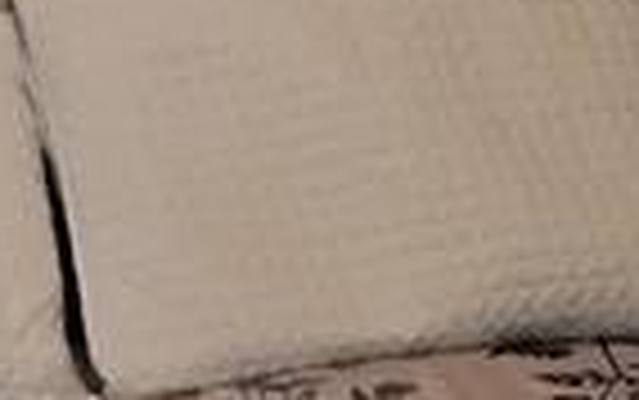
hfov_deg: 9.4
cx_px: 14
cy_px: 4
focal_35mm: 221
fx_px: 3852
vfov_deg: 5.9
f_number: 2.2
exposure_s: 1/17
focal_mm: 4.15
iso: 200
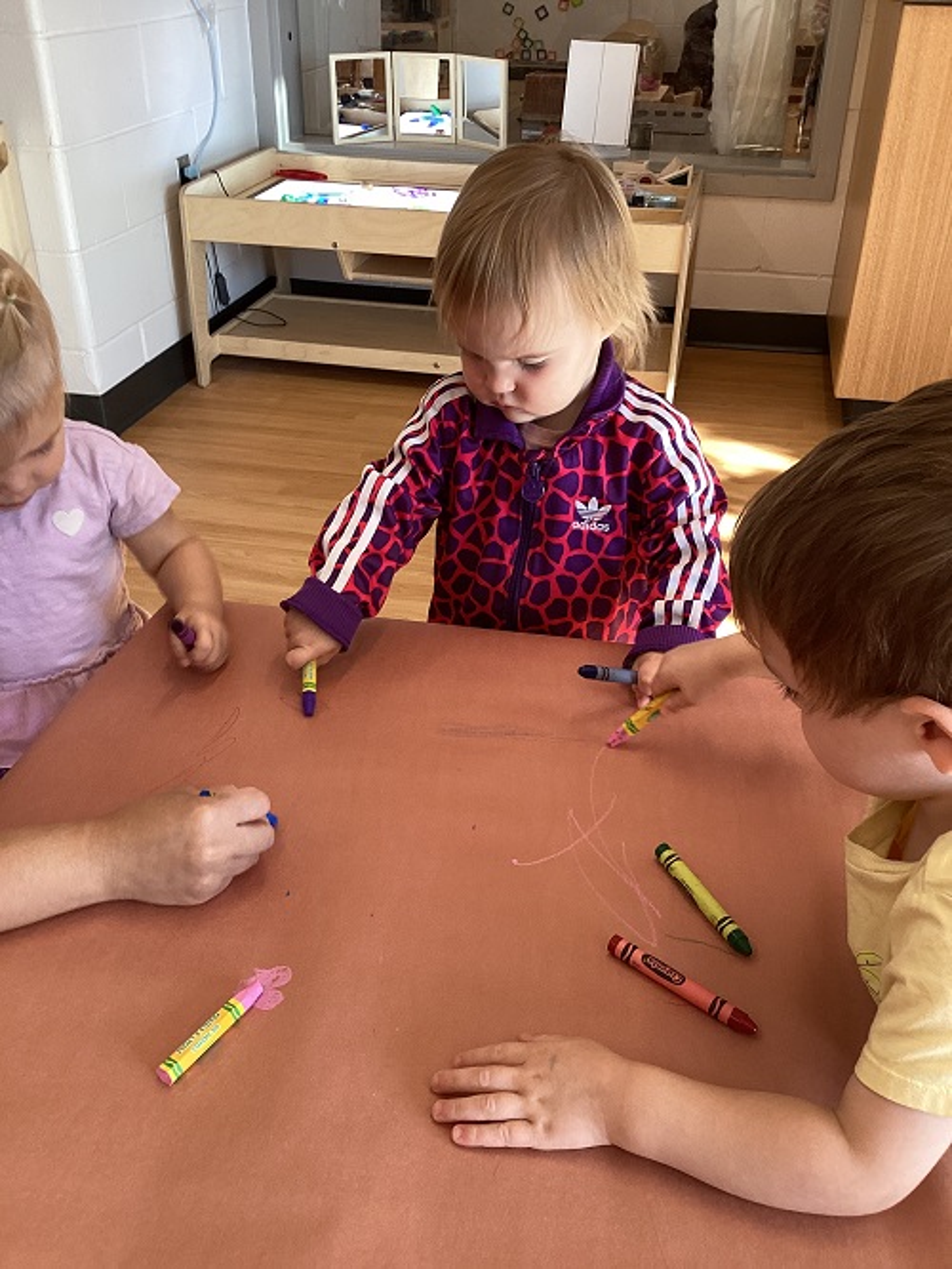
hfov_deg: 45.5
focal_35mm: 31
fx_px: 1136
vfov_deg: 58.3
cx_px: 476
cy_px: 634
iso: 64
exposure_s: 1/60
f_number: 2.4
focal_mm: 3.3
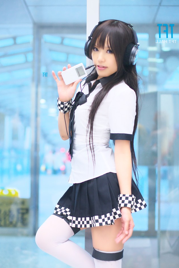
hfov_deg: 23.8
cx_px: 82
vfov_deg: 35.0
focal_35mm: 57
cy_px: 150
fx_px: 425
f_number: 2
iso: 800
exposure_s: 1/160
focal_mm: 50
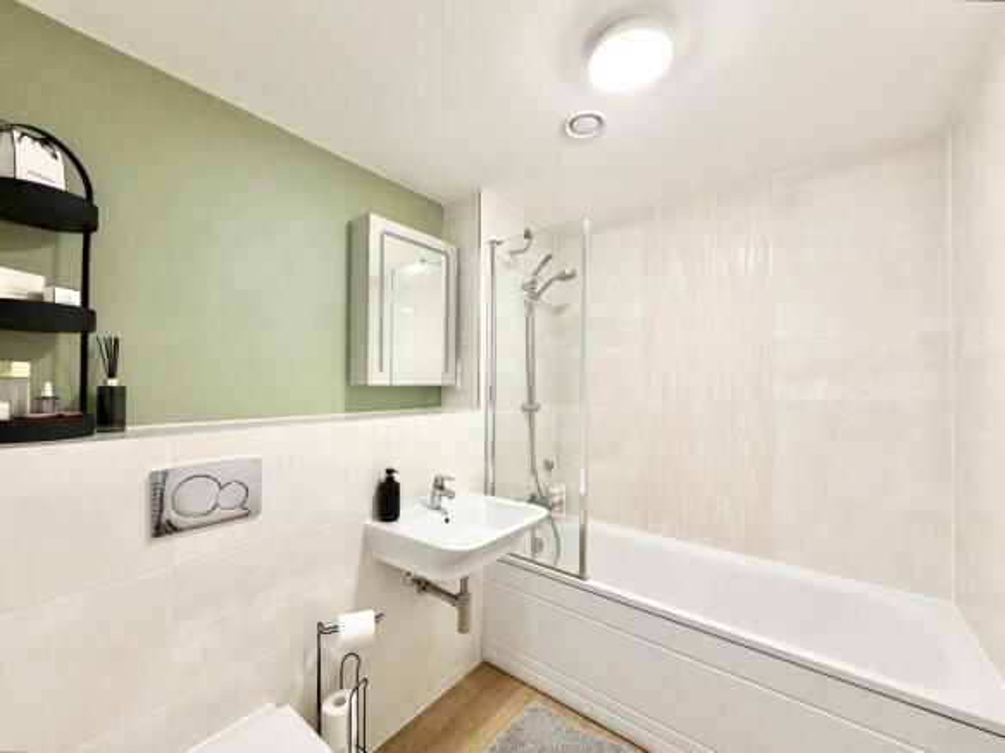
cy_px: 376
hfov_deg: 102.1
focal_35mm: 14
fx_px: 406
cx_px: 502
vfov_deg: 85.7
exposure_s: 1/50
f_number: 2.2
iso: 320
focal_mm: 2.22
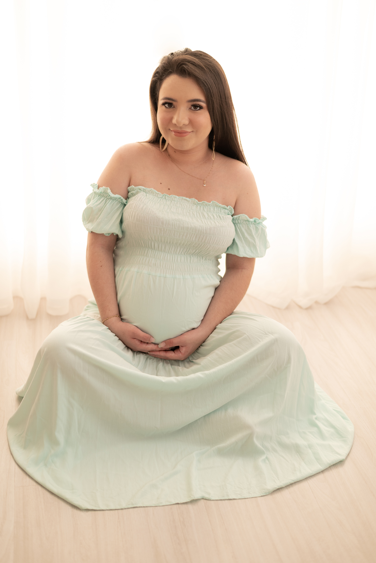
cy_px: 282
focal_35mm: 50
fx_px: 783
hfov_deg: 27.0
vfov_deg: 39.6
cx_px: 188
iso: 320
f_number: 2.5
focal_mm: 50
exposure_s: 1/320
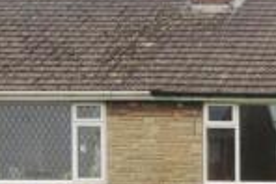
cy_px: 259
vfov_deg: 9.4
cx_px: 476
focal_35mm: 143
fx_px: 1097
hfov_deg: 13.1
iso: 50
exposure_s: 1/319
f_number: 2.4
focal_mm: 4.28
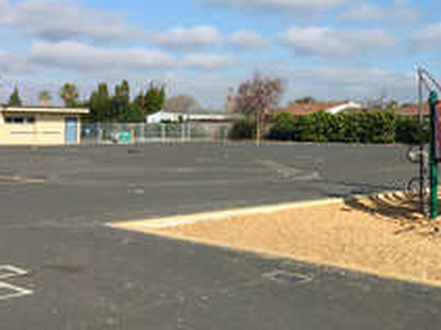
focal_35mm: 55
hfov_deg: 34.5
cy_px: 92
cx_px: 311
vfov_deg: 26.3
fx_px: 700
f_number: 2.2
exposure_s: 1/1789
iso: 25
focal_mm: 4.15
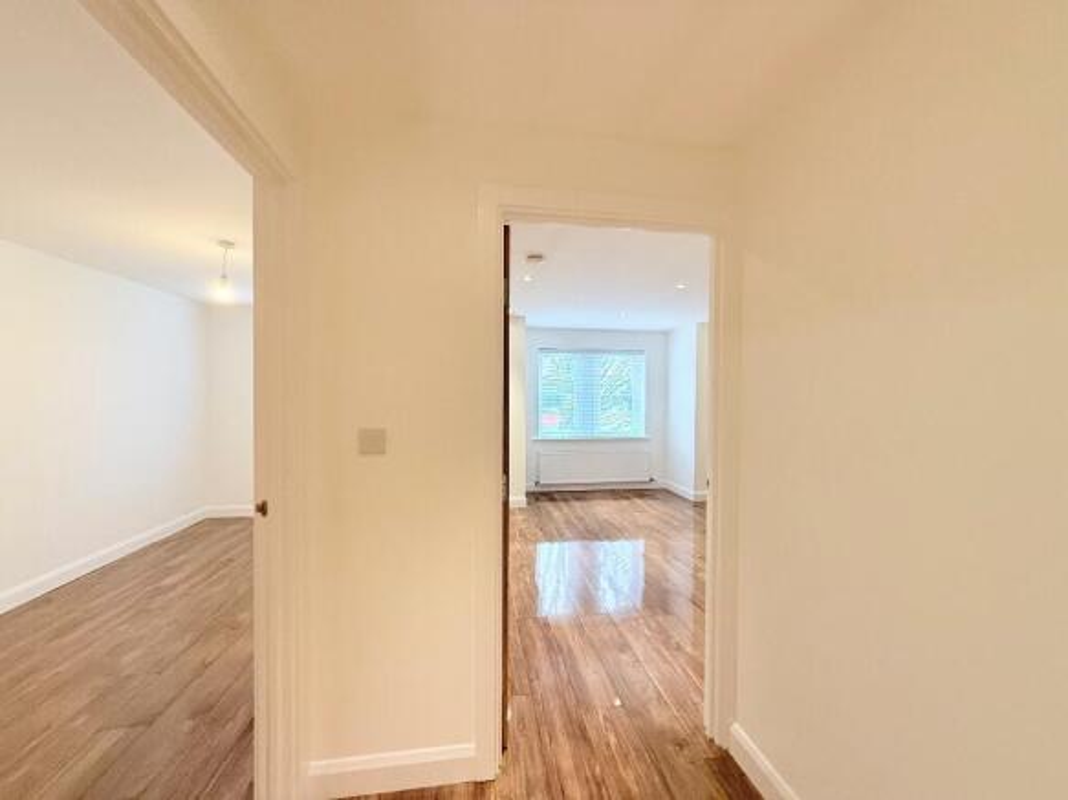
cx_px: 534
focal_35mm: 14
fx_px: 432
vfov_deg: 85.7
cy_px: 400
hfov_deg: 102.1
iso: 400
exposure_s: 1/100
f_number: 2.2
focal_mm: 2.22
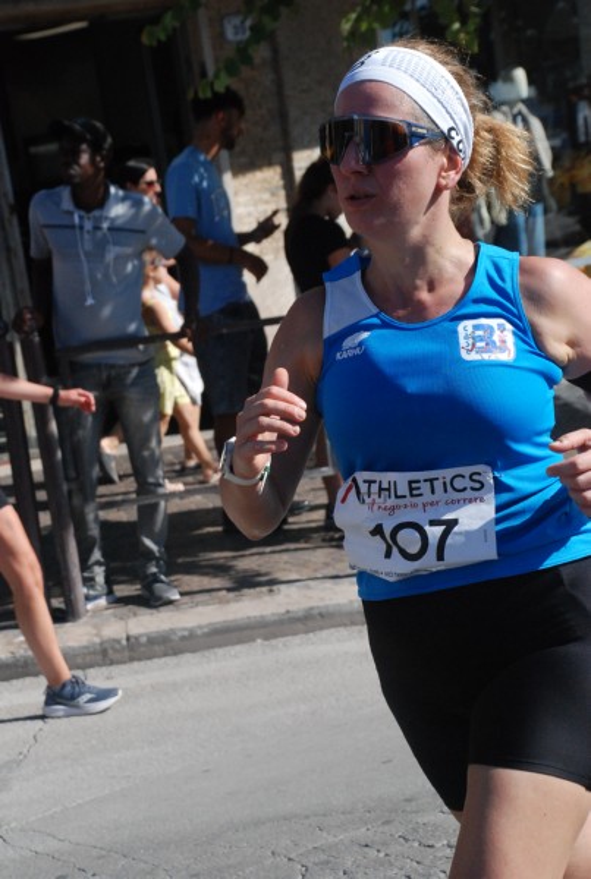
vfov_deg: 21.9
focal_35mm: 93
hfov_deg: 14.8
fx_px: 2278
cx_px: 296
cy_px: 440
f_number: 7.1
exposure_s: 1/2000
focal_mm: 62
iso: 1000
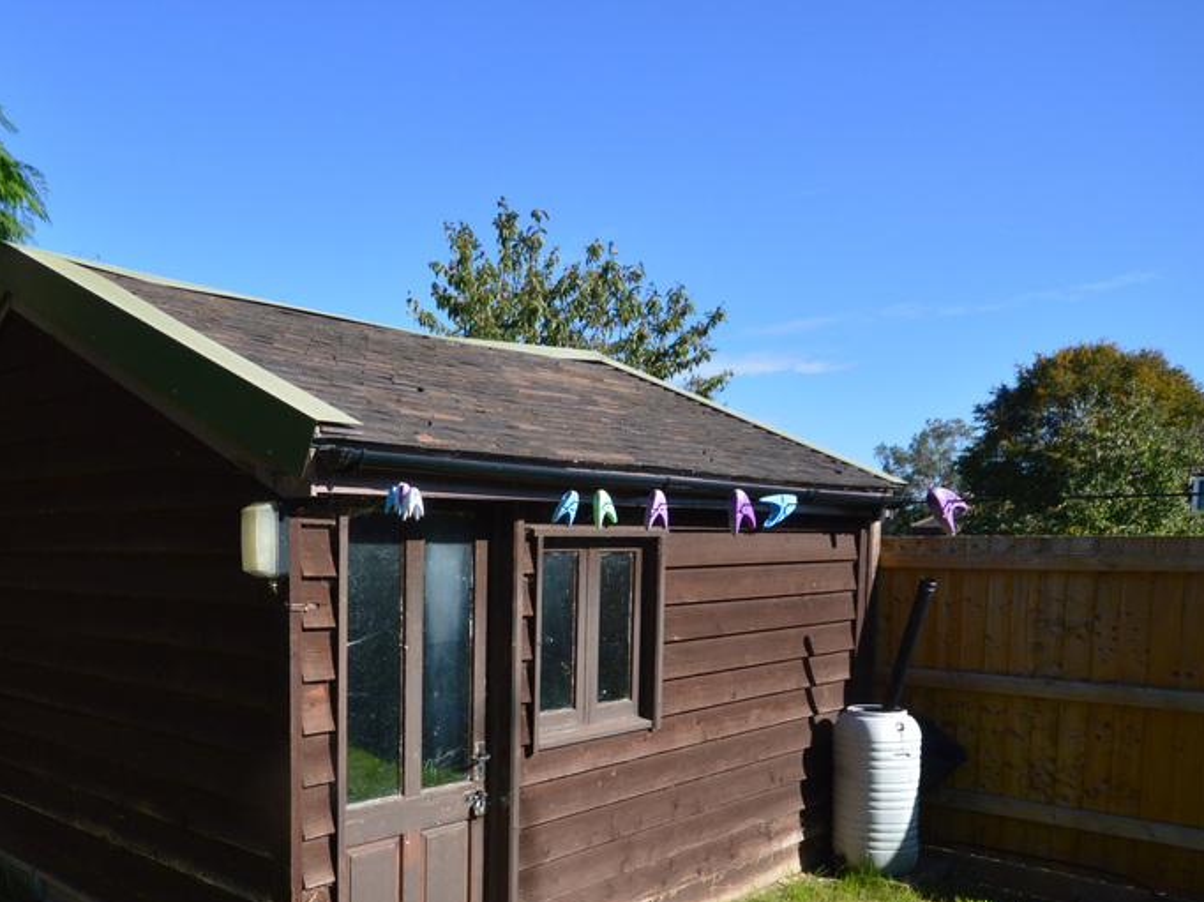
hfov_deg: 57.9
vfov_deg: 46.0
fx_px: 1035
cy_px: 632
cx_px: 331
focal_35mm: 30
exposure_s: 1/500
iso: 400
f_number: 11
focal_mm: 13
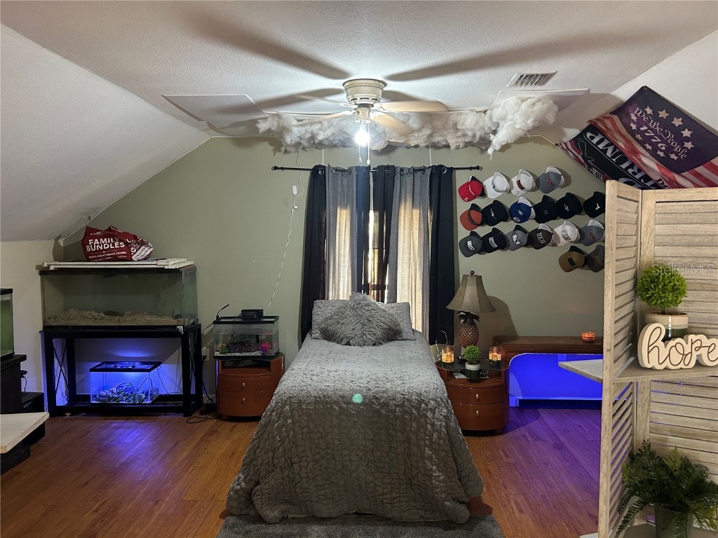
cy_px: 269
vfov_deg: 53.1
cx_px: 359
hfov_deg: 67.3
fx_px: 539
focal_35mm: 26
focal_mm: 5.7
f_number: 1.5
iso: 400
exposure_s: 1/40
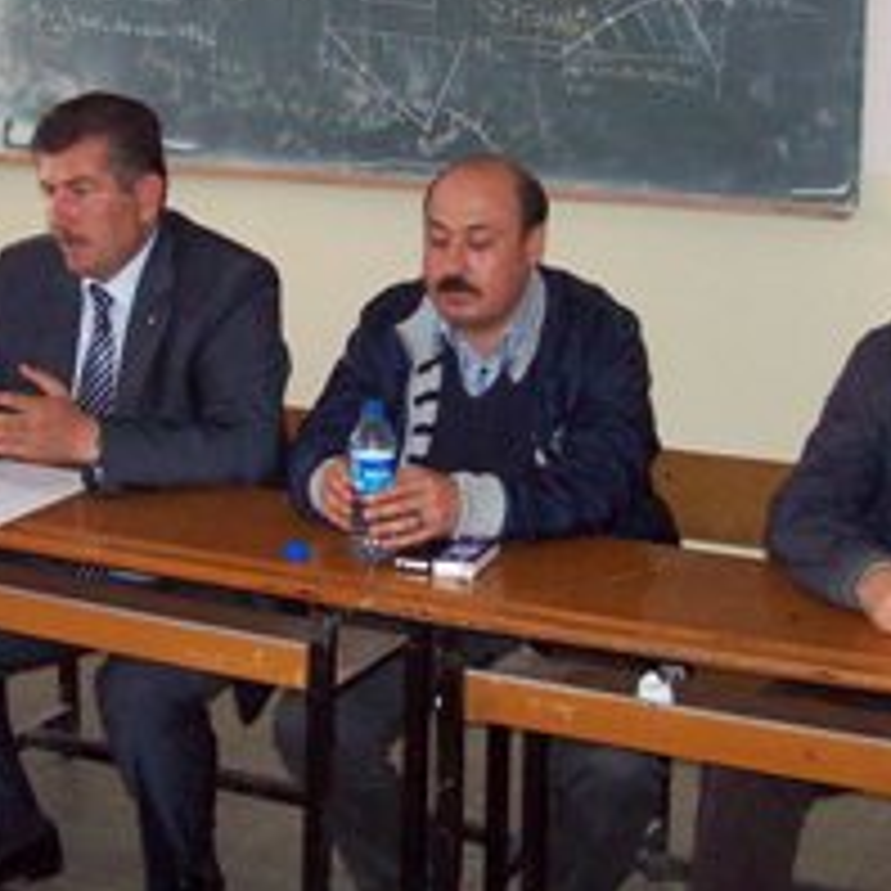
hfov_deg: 23.8
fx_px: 2097
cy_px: 288
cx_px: 252
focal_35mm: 72
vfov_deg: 23.9
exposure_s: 1/64
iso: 140
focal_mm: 6
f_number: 2.7
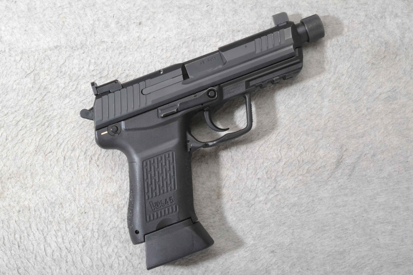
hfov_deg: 35.1
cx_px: 206
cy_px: 138
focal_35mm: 57
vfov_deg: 23.8
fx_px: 654
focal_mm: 38
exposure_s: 1/125
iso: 3200
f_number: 25
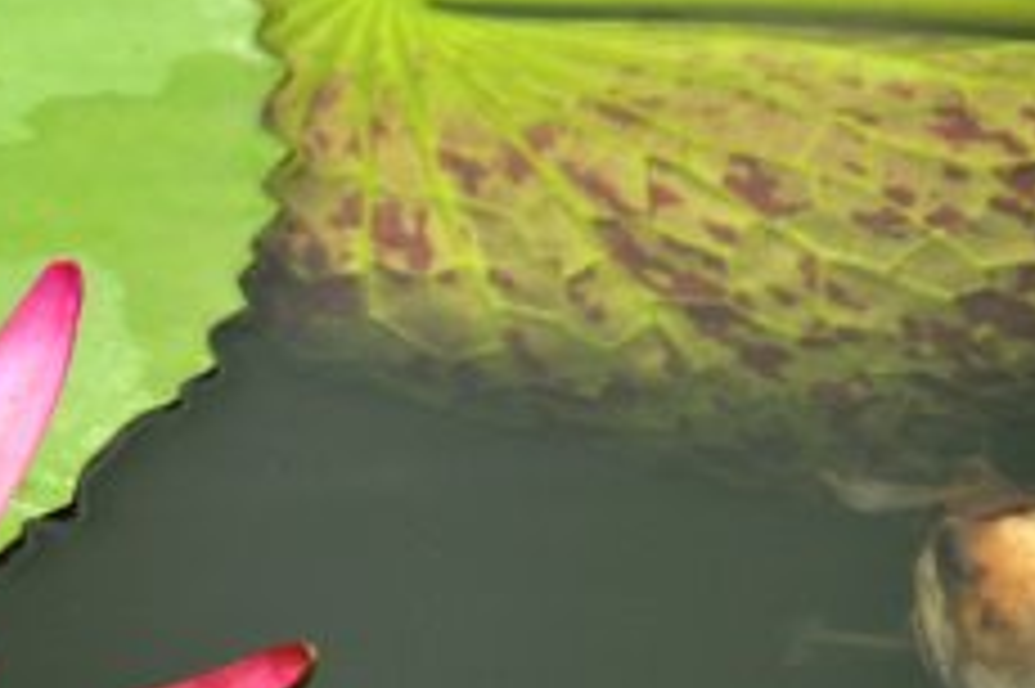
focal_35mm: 665
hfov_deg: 3.1
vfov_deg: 2.1
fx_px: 19104
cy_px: 519
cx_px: -225
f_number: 5.6
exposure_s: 1/800
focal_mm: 170
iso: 400
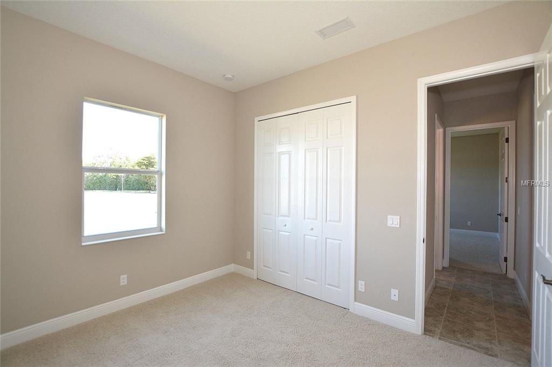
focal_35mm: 16
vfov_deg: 72.0
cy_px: 184
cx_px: 276
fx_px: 253
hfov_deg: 95.0
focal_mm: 11
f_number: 4.5
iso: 200
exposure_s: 1/80
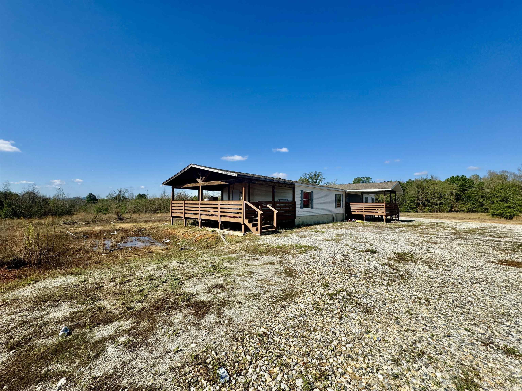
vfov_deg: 85.7
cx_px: 261
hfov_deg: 102.1
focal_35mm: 14
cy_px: 196
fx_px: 211
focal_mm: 2.22
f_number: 2.2
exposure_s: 1/2415
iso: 50
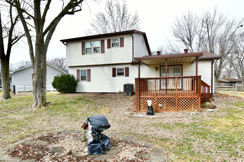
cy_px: 81
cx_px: 122
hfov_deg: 104.3
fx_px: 95
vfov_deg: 81.2
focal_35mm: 14
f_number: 10
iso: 640
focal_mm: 14
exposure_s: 1/320
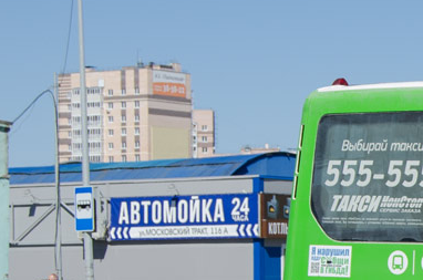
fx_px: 1876
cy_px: 211
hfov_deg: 12.3
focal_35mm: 160
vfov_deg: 8.5
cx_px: 600
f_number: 5.6
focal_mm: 34
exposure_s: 1/1600
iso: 400
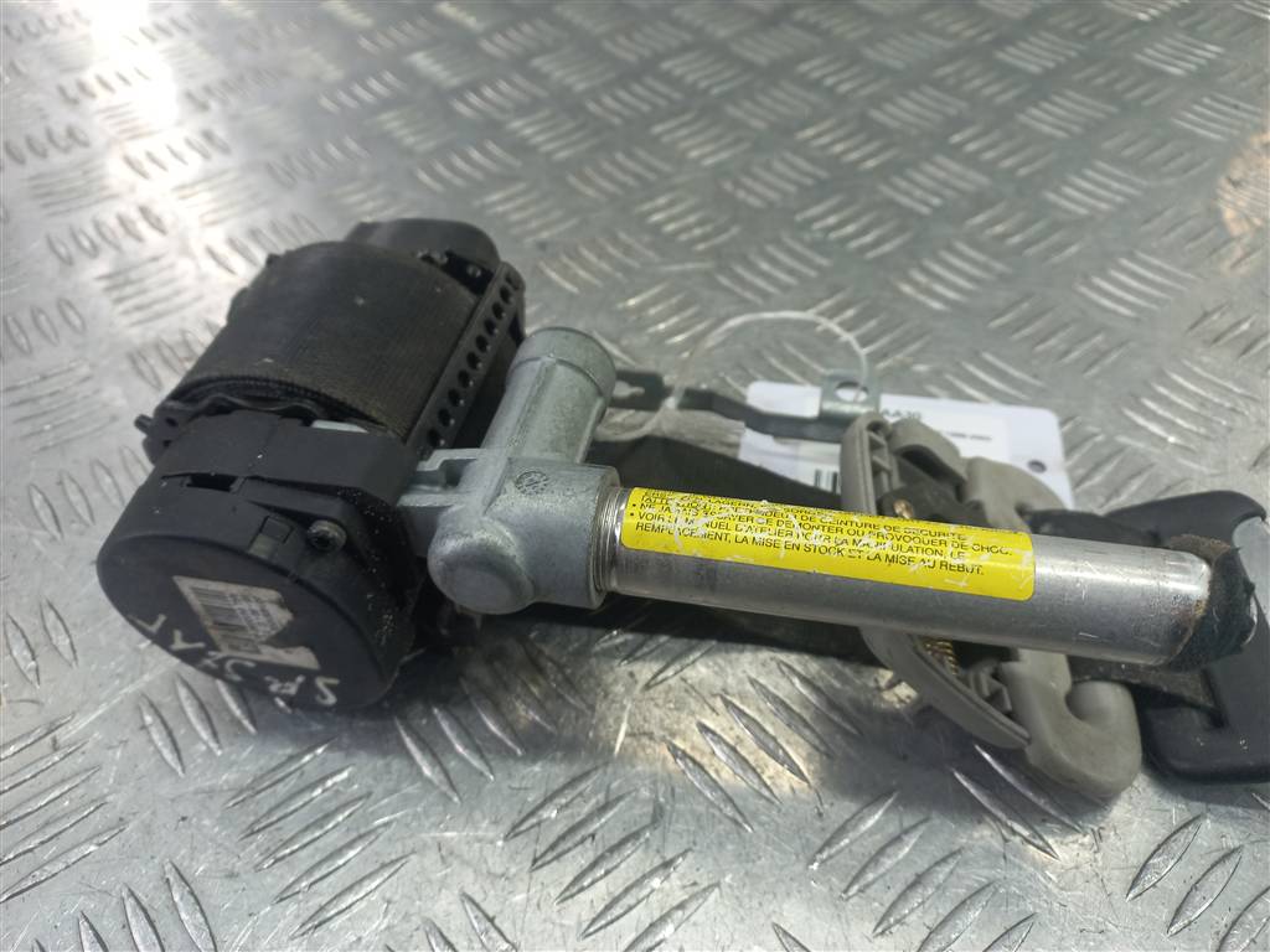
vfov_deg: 54.9
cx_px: 635
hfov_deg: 69.4
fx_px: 917
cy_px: 476
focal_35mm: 25
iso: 64
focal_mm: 4.6
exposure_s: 1/50
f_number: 1.8
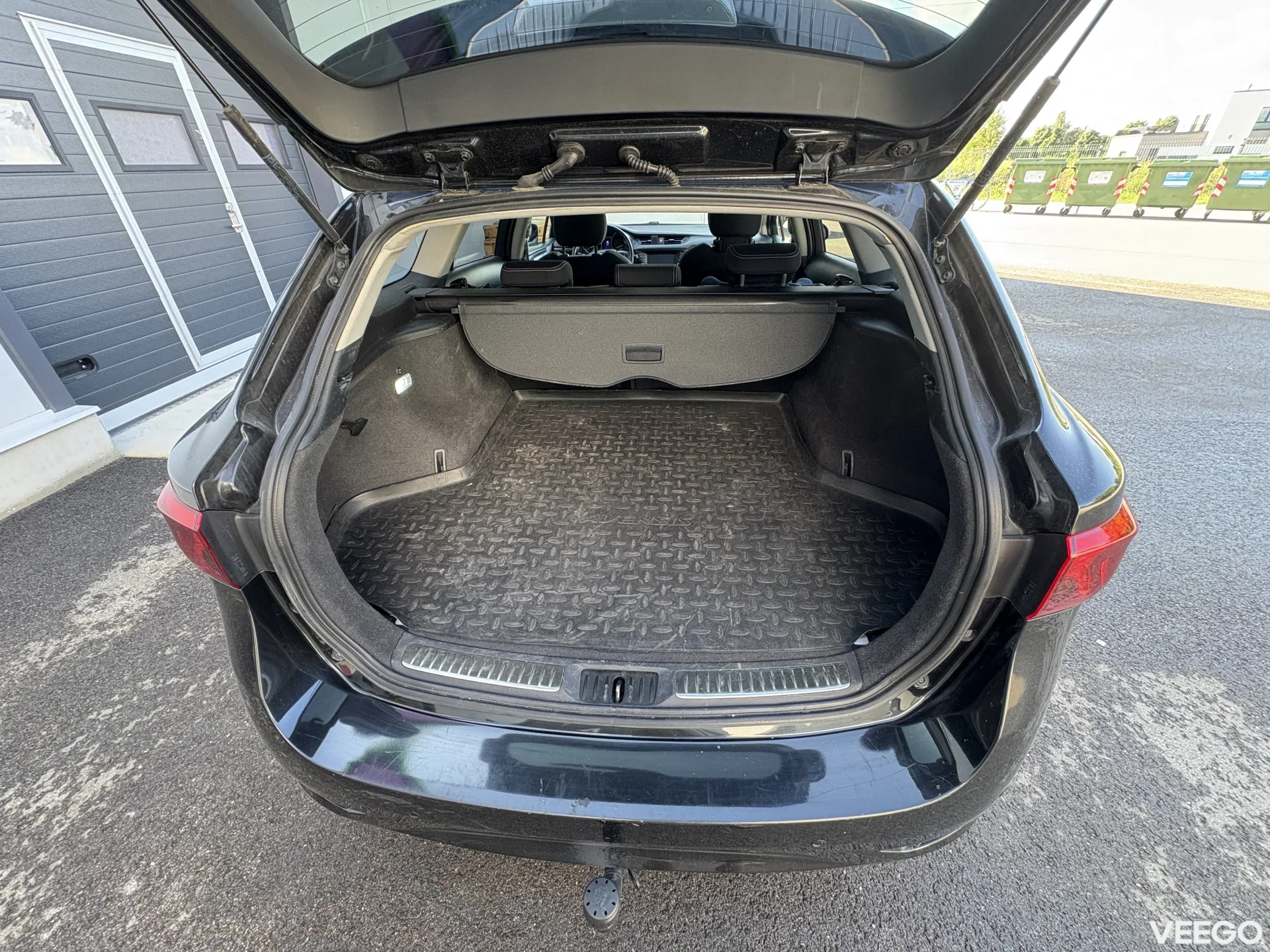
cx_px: 635
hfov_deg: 102.1
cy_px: 476
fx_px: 514
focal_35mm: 14
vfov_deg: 85.7
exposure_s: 1/74
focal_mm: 2.22
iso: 200
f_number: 2.2
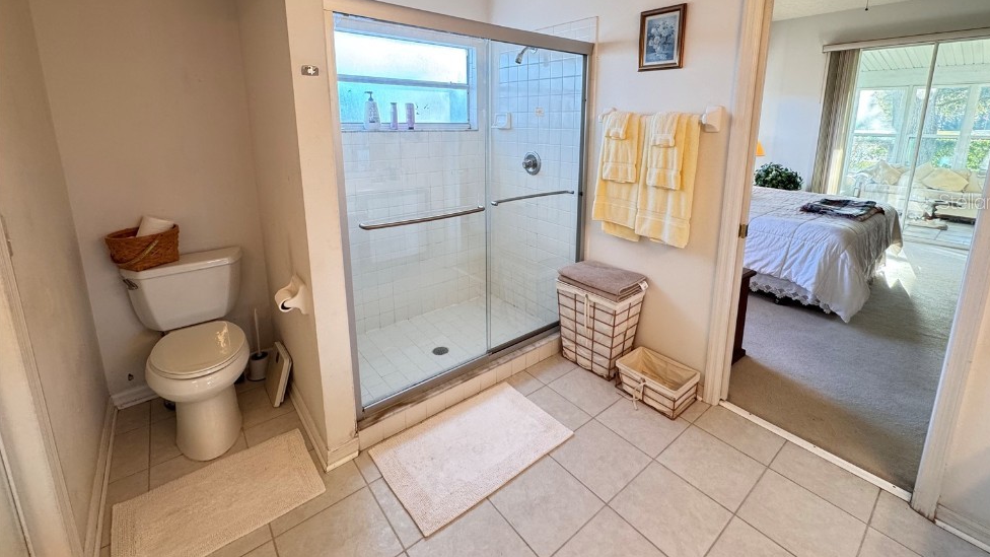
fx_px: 420
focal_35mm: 16
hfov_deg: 99.3
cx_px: 515
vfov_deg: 65.8
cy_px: 201
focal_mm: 2.22
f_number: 2.2
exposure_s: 1/60
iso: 200
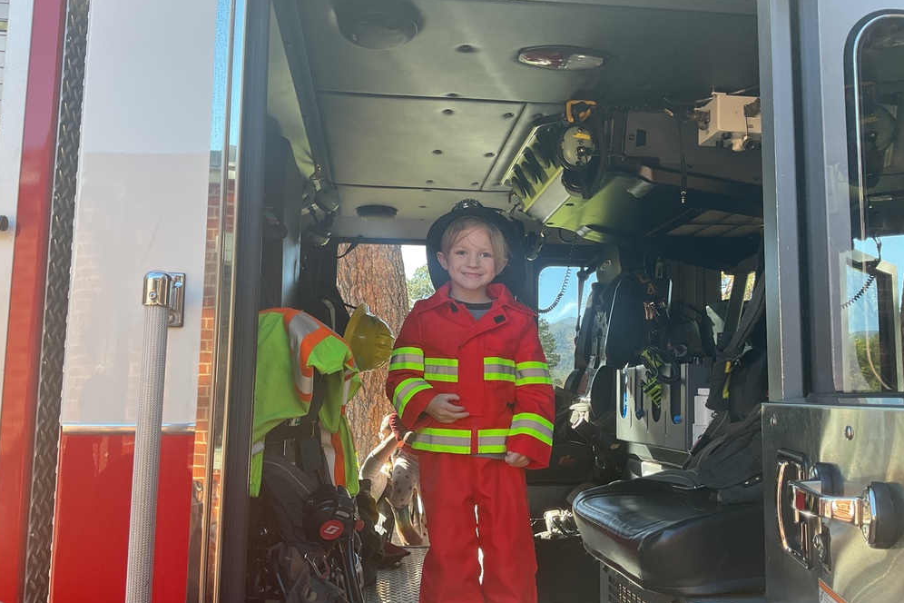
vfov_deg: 42.3
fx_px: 778
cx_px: 440
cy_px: 310
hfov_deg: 60.3
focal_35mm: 31
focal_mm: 3
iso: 32
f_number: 1.8
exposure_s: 1/120
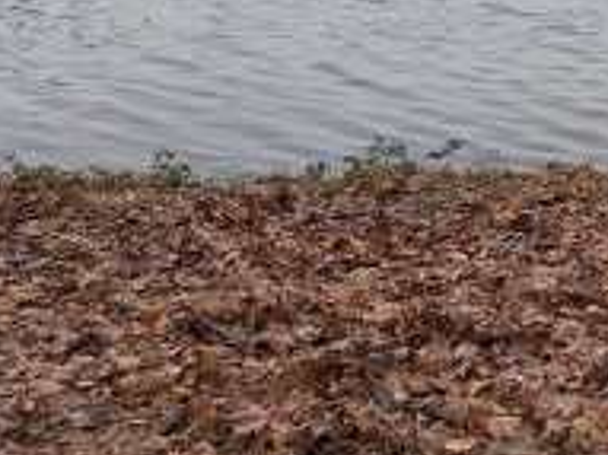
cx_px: 707
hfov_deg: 25.9
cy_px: 33
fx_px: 1194
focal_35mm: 68
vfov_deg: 21.1
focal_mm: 3.92
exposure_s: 1/184
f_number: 1.7
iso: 64
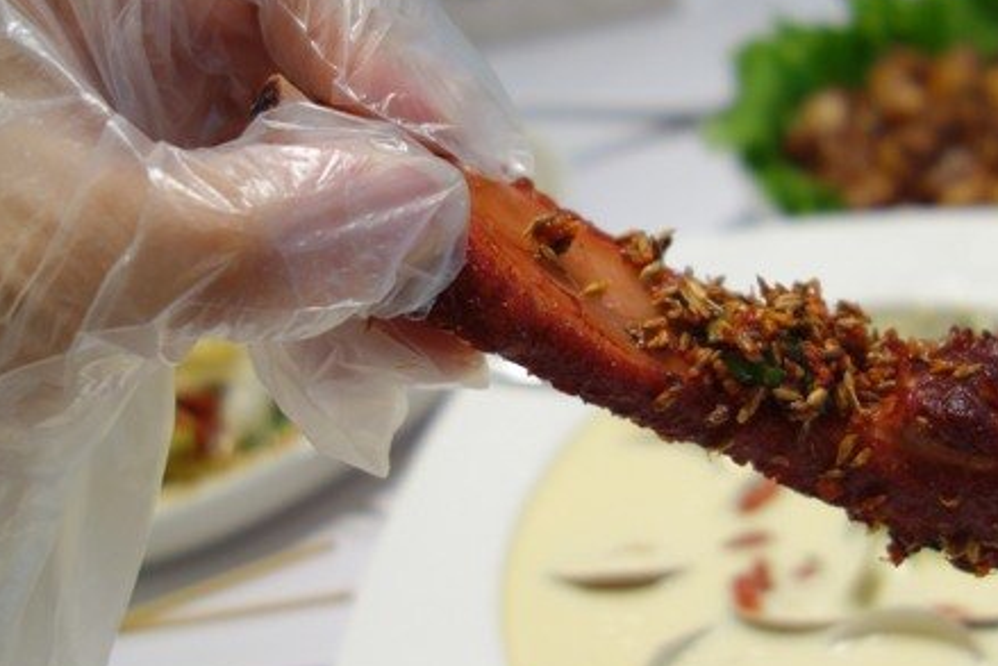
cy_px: 176
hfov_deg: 38.3
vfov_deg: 26.2
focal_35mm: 51
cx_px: 682
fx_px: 1414
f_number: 1.8
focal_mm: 10.4
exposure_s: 1/60
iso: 125
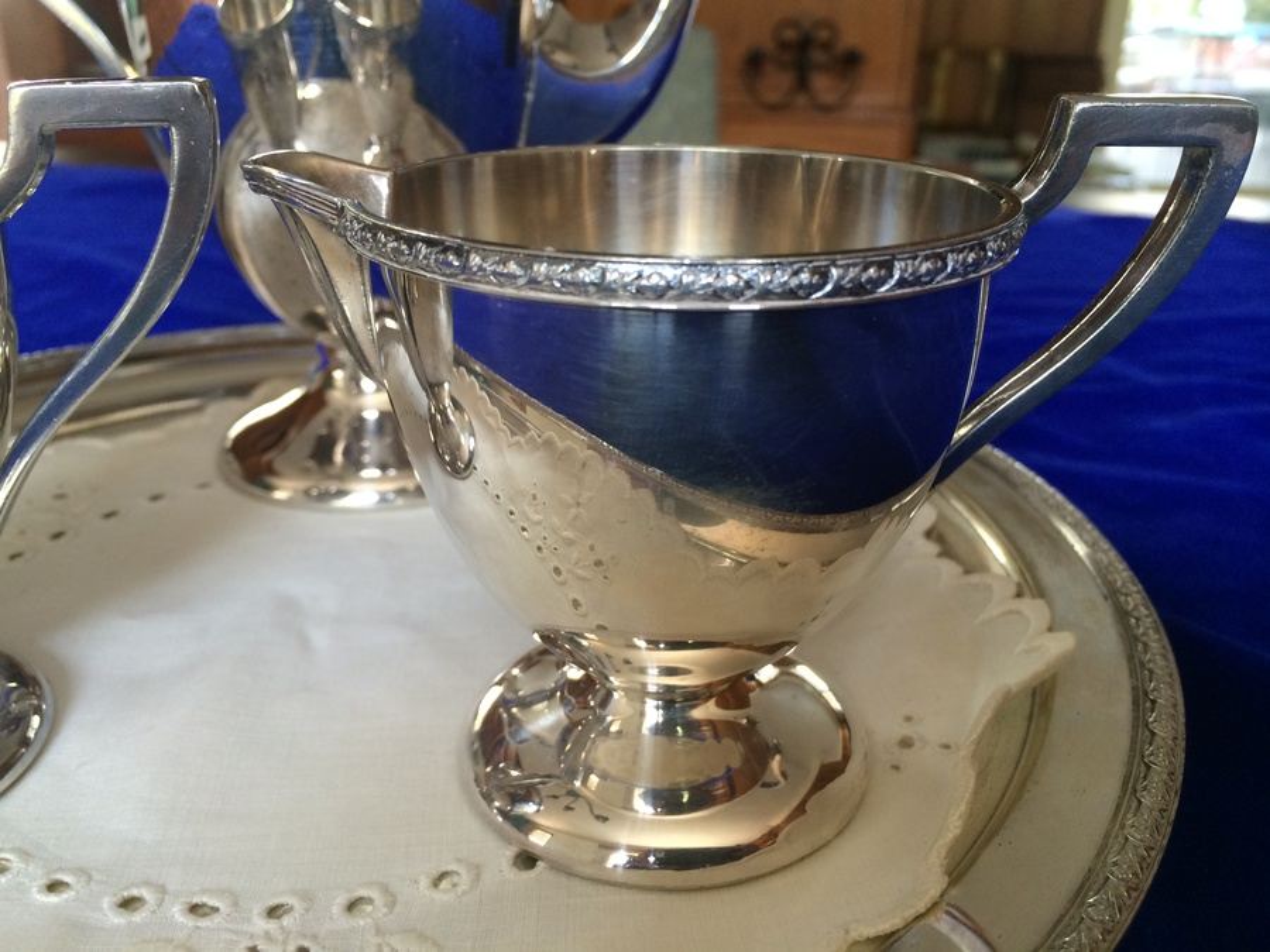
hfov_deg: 60.0
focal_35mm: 30
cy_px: 476
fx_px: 1101
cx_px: 635
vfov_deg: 46.8
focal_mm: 4.12
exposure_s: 1/30
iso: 100
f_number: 2.2
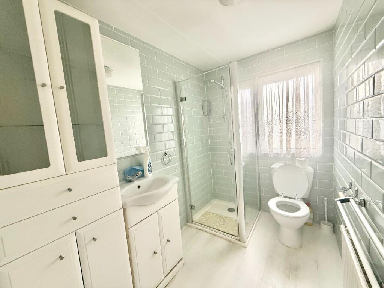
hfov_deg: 102.1
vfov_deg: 85.7
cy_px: 144
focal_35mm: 14
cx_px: 192
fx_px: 155
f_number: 2.2
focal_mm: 2.22
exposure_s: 1/99
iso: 200
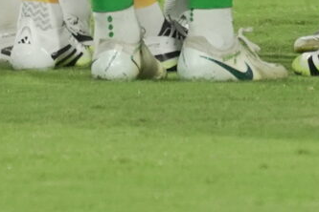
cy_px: -570
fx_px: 20211
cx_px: 482
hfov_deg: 0.9
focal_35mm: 2281
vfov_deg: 0.6
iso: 5000
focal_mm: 297
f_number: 5.6
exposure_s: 1/800
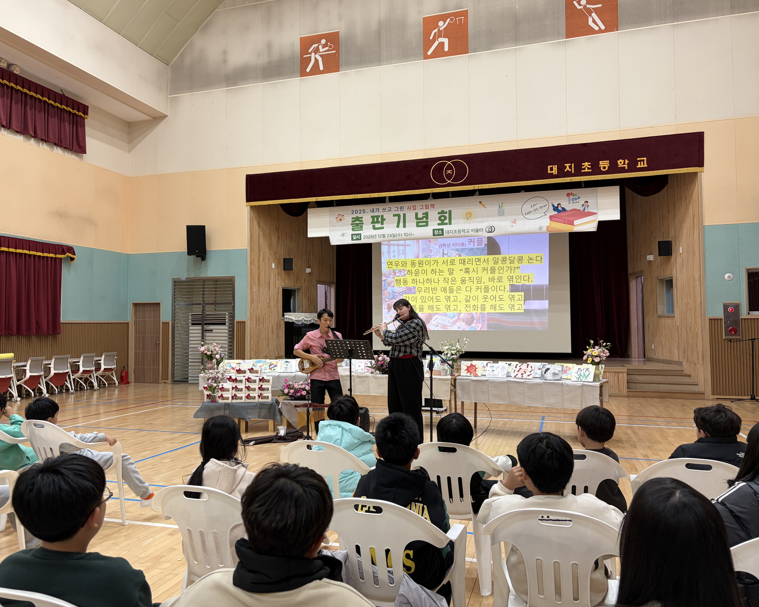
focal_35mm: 28
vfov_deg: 51.5
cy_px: 295
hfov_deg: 62.1
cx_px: 347
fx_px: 629
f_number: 1.6
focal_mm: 5.96
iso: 80
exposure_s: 1/60
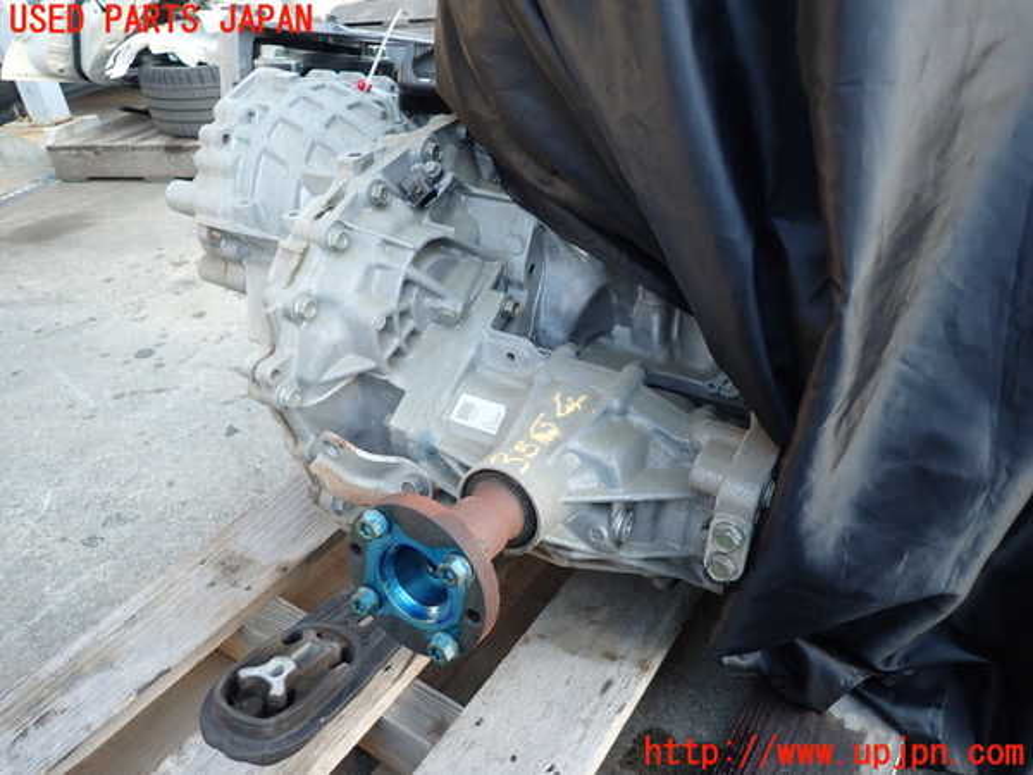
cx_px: 516
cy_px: 388
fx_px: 746
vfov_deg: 54.9
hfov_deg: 69.4
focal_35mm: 25
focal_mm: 4.5
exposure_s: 1/60
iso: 200
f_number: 2
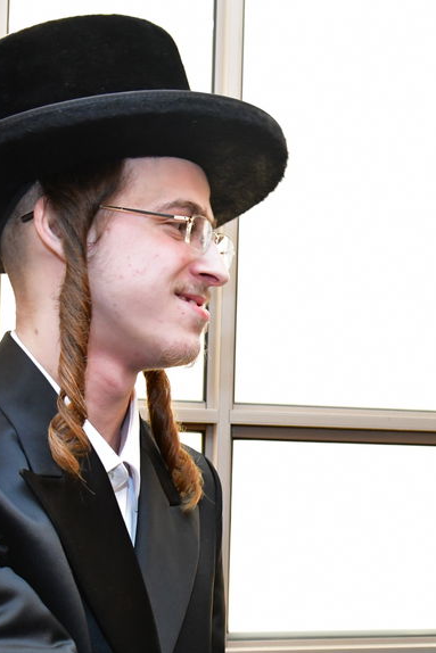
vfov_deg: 25.8
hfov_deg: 17.3
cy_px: 440
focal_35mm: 78
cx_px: 384
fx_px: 1416
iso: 3200
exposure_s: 1/100
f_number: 5.6
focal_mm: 32
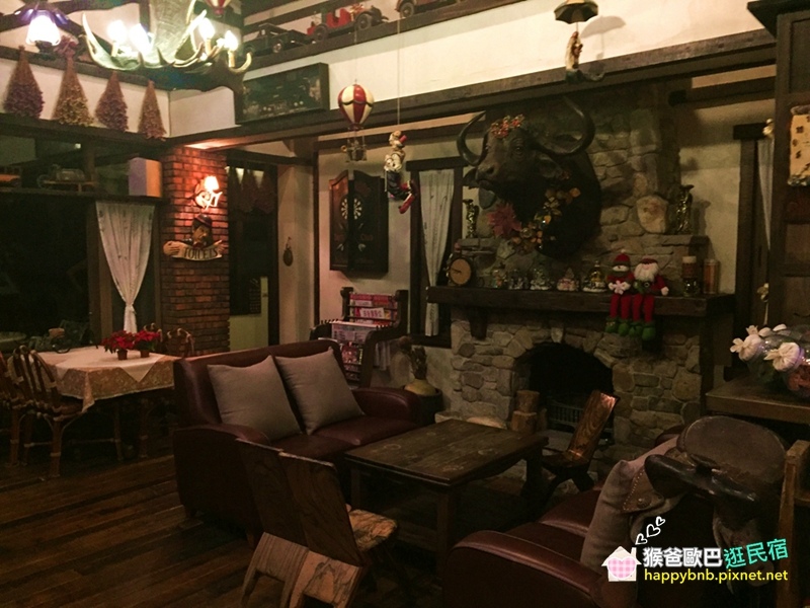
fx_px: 679
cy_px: 304
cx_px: 405
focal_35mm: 29
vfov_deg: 48.2
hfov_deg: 61.7
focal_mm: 4.15
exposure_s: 1/15
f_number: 2.2
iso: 250
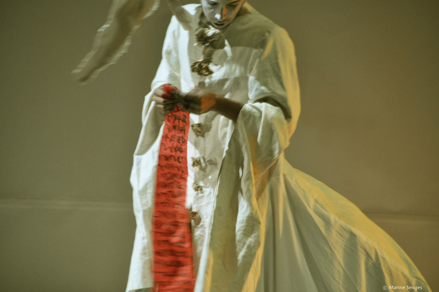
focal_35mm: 300
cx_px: 220
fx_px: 3654
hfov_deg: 6.9
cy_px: 146
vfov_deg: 4.6
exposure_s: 1/20
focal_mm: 200
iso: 1600
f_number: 5.6
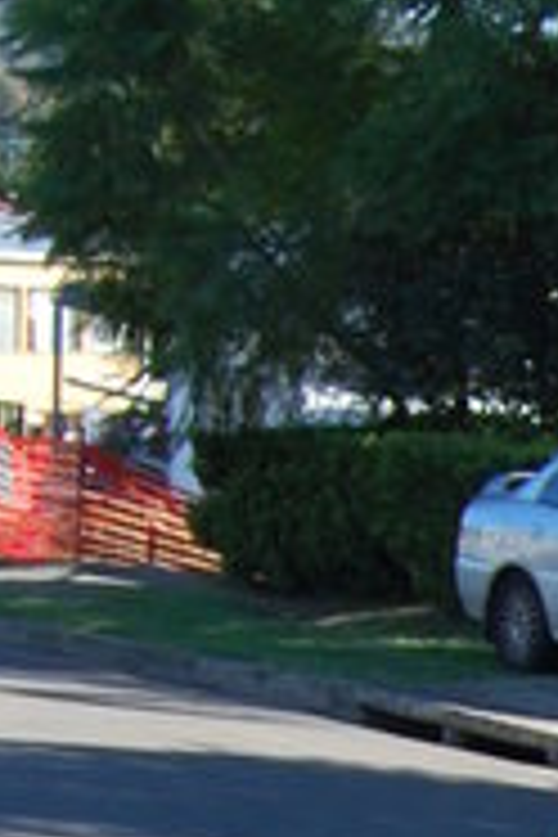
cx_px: 1307
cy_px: 1508
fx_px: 3836
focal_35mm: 165
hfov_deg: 7.8
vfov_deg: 11.5
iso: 200
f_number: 7.1
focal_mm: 20
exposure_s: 1/200
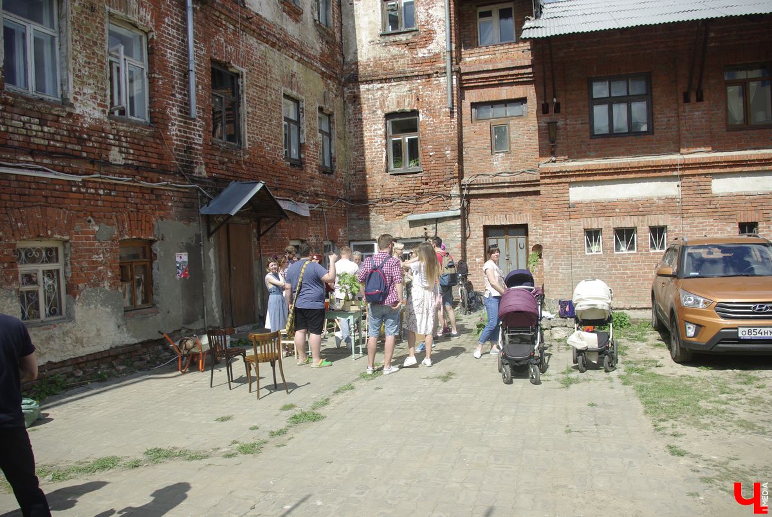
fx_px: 580
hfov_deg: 67.3
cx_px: 386
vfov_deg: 48.0
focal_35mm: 27
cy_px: 258
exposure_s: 1/250
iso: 100
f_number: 7.1
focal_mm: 18
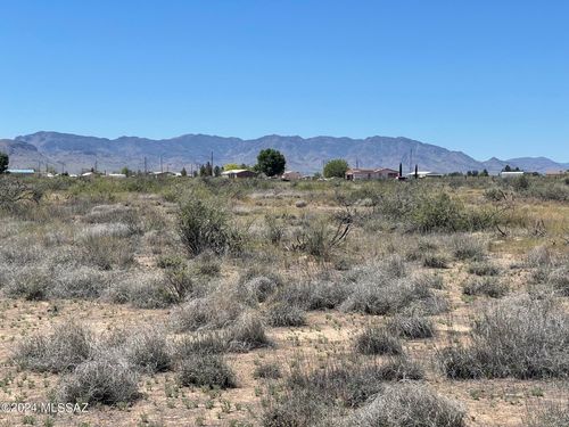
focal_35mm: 64
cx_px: 284
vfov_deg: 22.9
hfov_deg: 30.3
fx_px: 1052
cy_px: 214
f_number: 2.2
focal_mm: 7.5
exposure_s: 1/1647
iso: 20
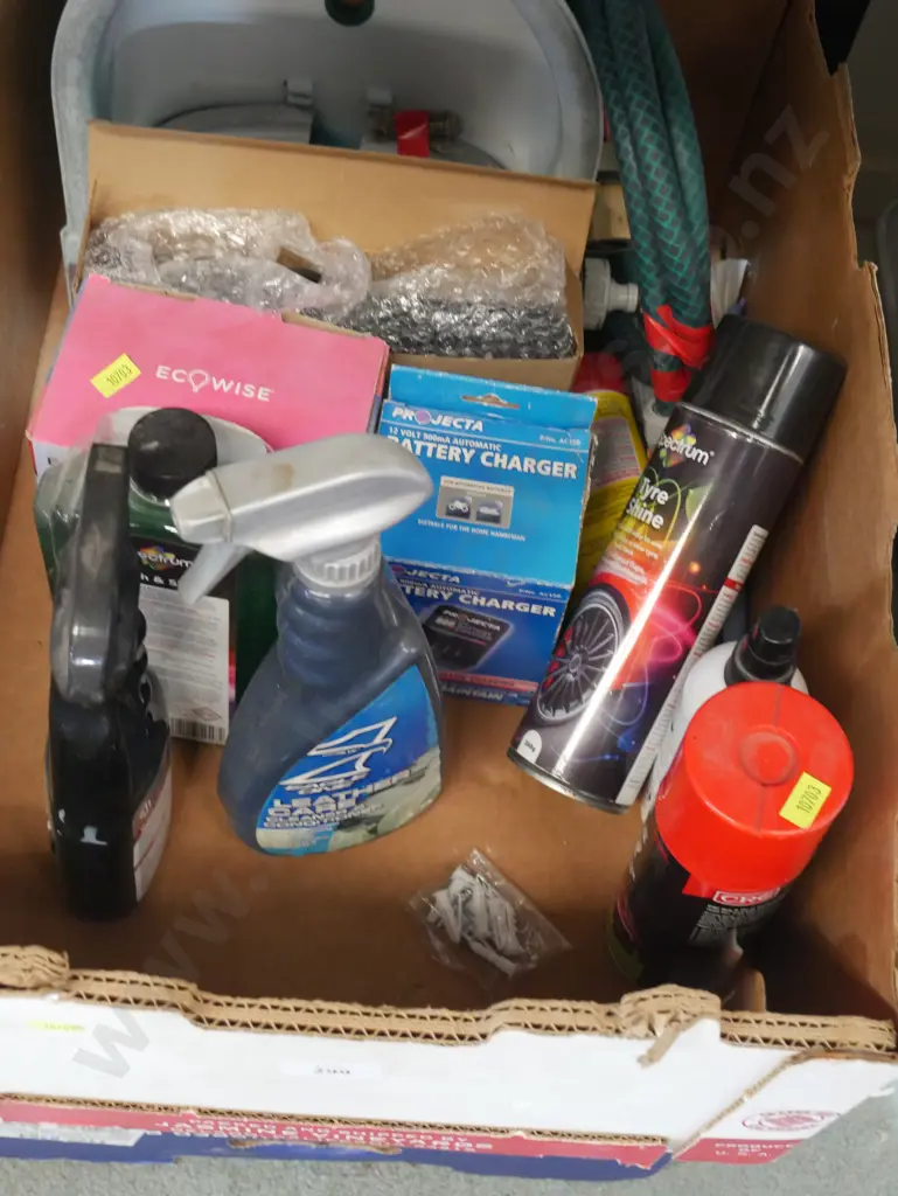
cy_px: 598
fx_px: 1659
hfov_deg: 30.3
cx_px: 449
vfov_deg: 39.6
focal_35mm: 48
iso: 3200
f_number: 5.2
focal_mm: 24
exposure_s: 1/30
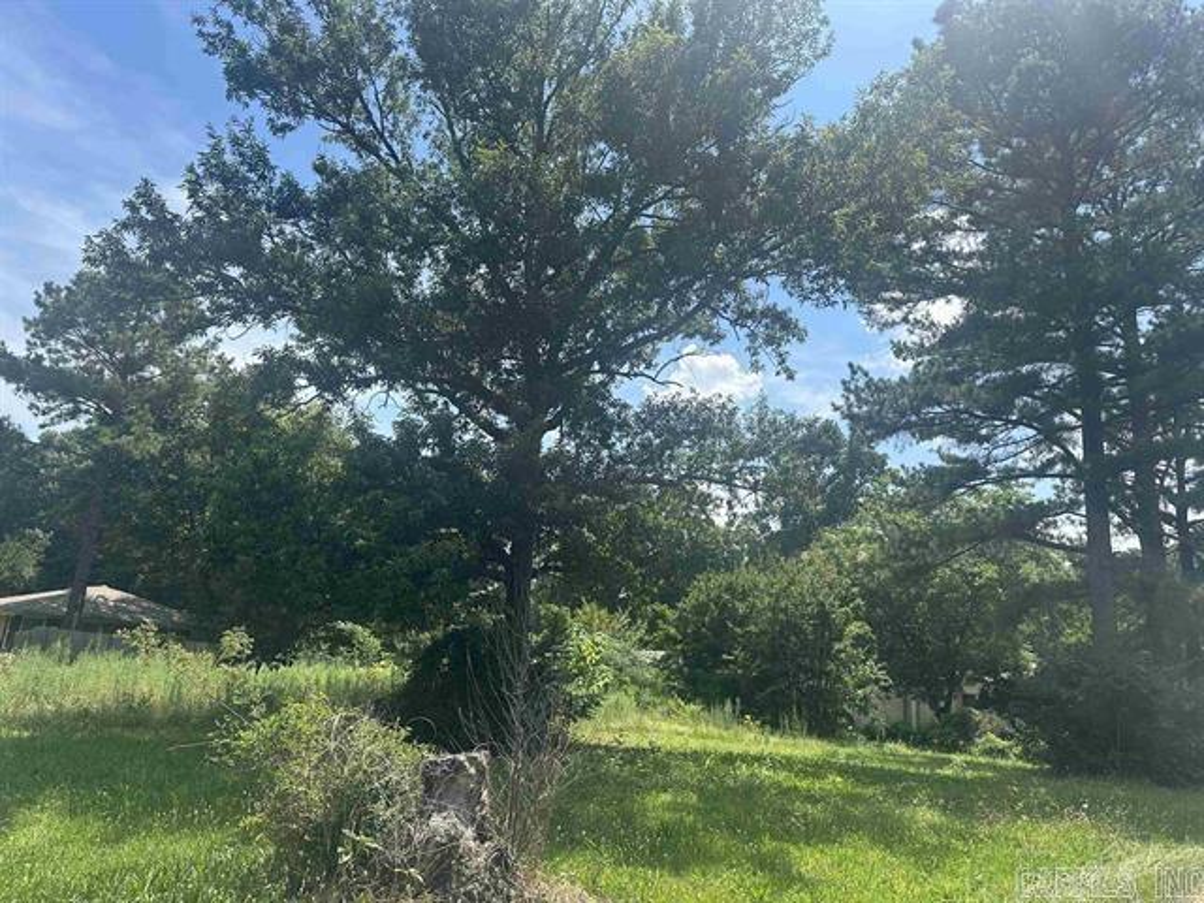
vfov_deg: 56.8
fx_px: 835
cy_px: 452
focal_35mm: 24
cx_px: 602
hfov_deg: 71.6
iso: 80
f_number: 1.78
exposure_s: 1/2967
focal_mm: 6.86
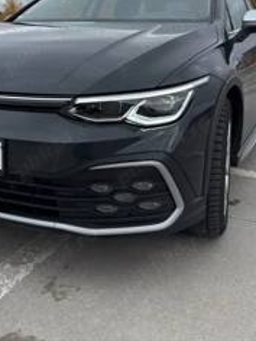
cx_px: 80
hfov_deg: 32.5
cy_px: 55
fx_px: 434
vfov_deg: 40.6
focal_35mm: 44
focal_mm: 5.96
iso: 50
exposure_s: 1/2075
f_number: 1.6
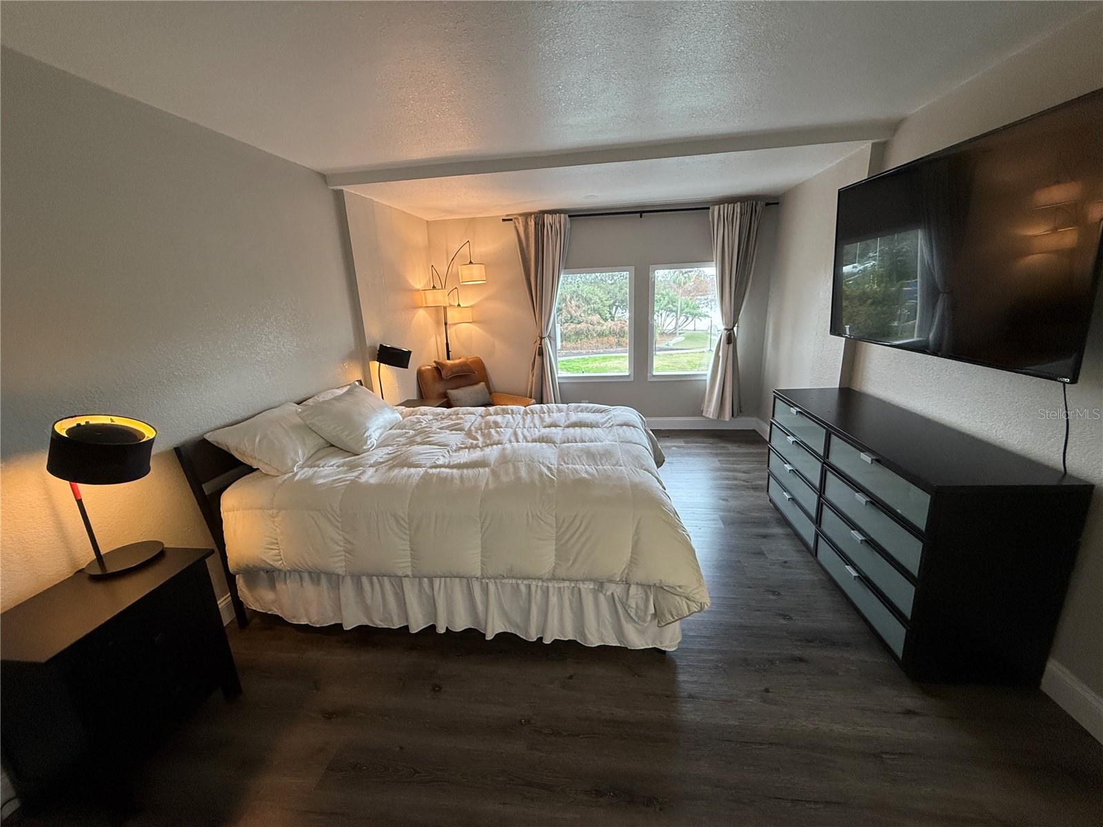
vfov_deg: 85.7
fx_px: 446
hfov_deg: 102.1
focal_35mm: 14
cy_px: 414
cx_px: 552
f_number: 2.2
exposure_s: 1/120
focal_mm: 2.22
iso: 250
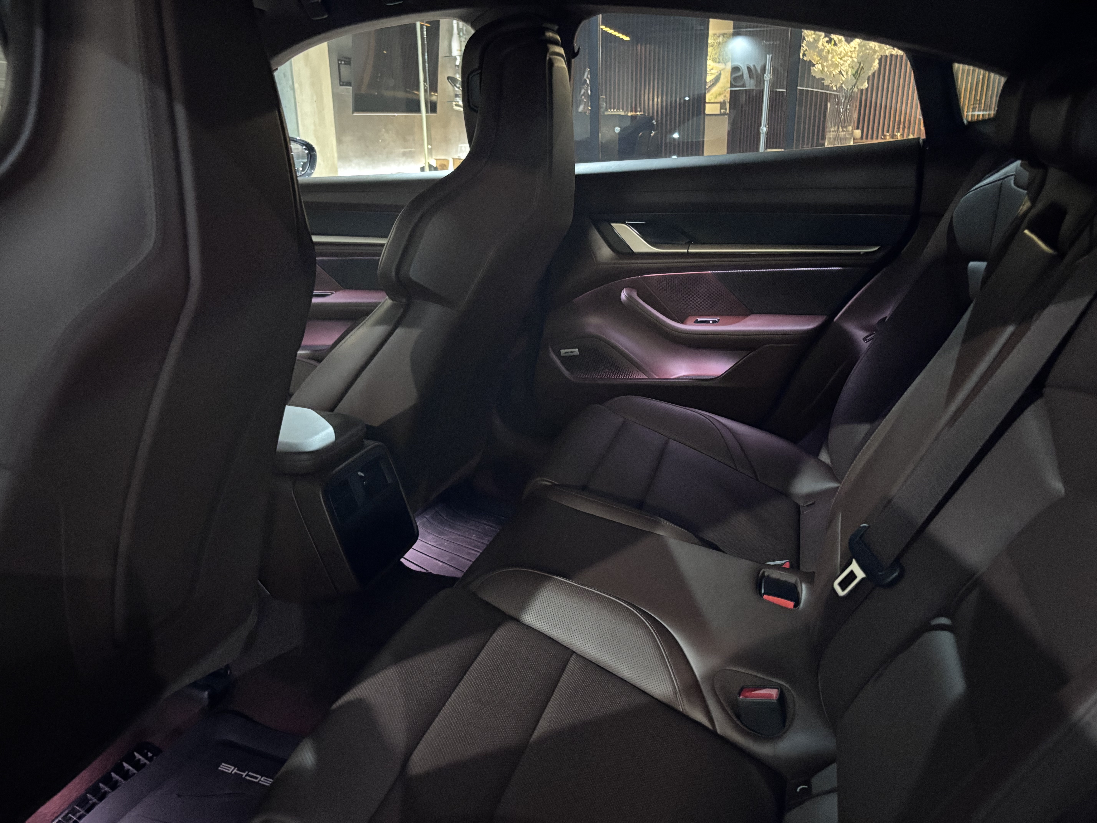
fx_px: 824
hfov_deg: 67.3
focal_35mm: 26
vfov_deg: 53.1
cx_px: 548
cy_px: 412
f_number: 1.6
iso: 2500
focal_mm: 5.96
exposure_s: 1/15
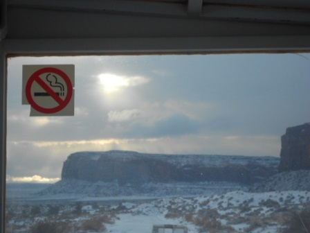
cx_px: 155
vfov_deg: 14.9
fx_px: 887
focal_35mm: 99
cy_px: 116
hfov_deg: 19.8
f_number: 5.5
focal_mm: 17.6
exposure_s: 1/250
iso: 80
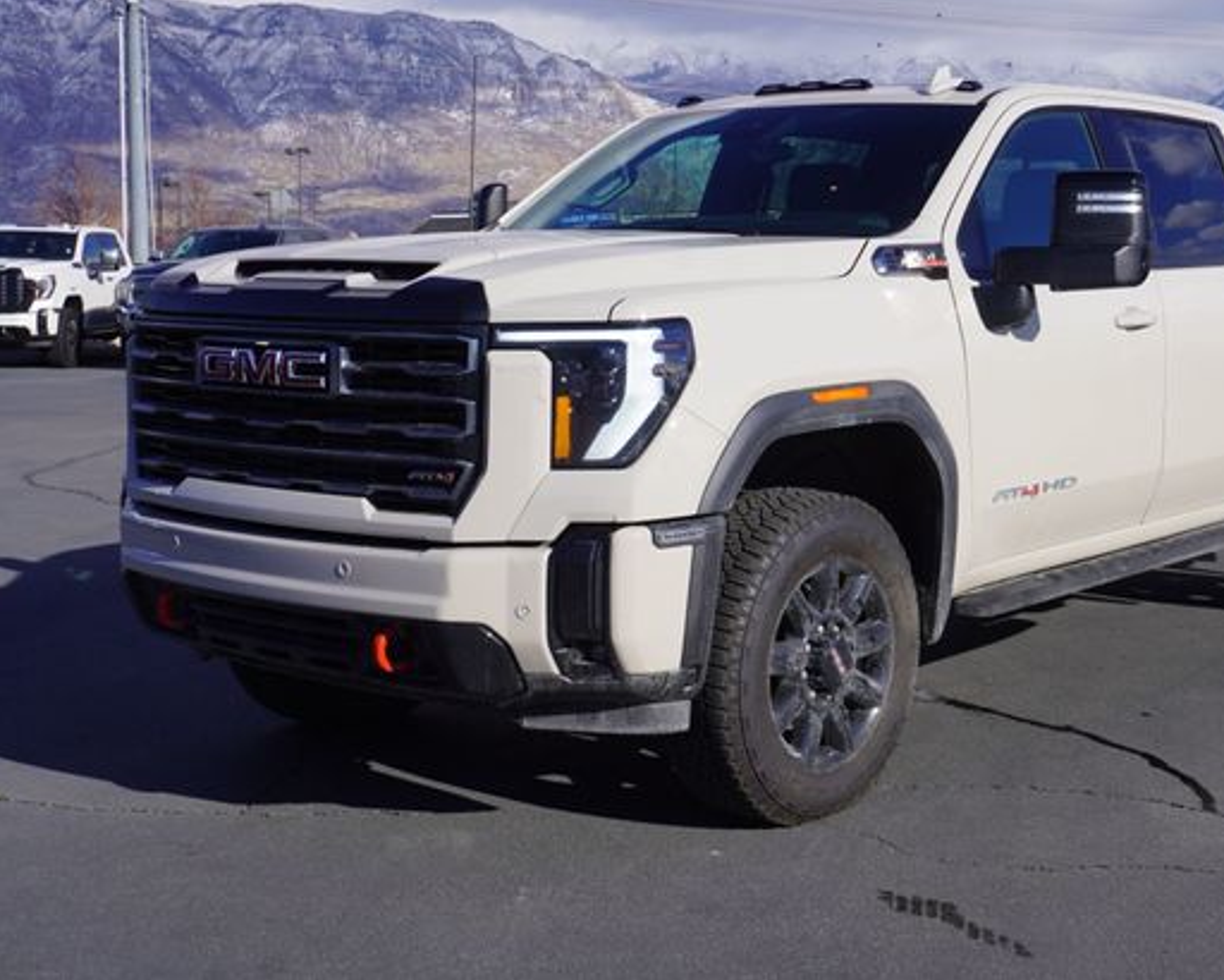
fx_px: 1978
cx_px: 763
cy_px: 471
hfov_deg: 34.2
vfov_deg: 27.8
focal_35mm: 55
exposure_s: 1/200
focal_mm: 31
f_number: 11
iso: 100
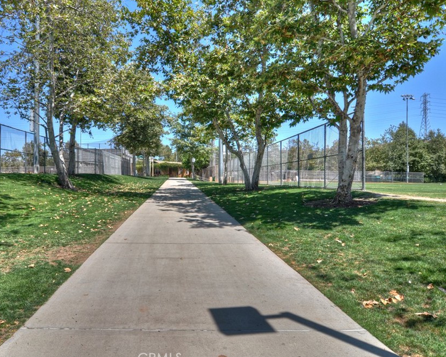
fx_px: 277
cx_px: 176
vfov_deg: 65.5
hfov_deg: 76.7
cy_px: 181
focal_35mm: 21
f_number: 8
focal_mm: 12
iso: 200
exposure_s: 1/640
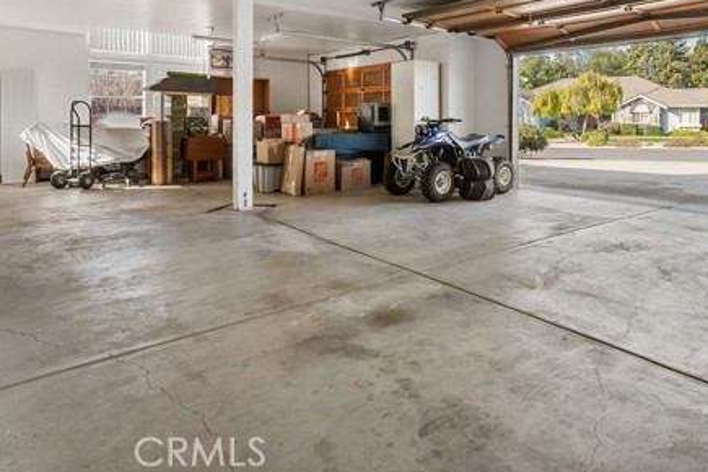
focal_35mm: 25
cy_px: 128
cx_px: 439
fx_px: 492
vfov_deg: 49.6
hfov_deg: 70.4
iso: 100
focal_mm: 17
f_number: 9
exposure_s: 1/6
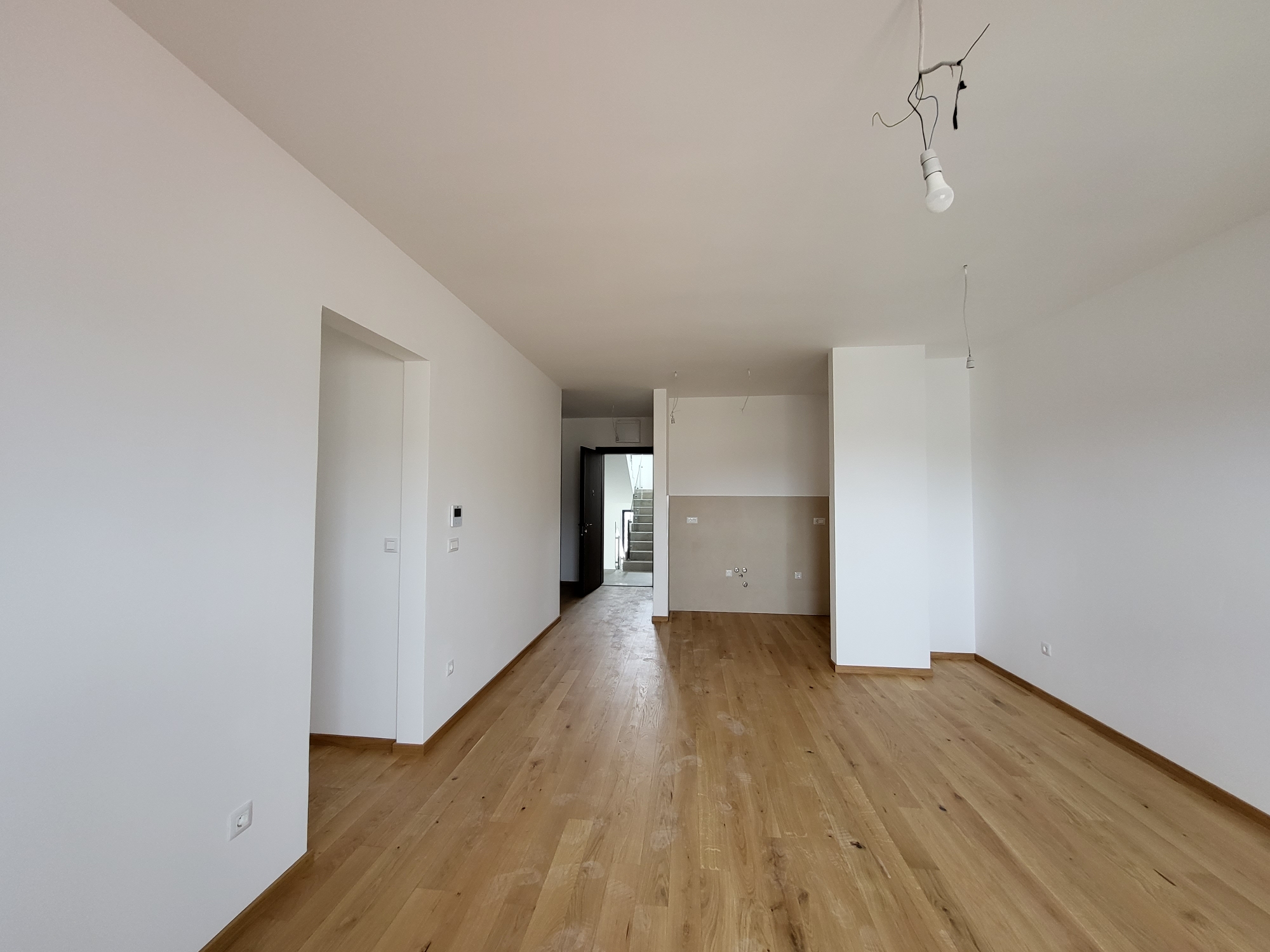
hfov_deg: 106.2
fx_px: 477
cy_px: 476
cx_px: 635
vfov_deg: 89.9
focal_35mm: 13
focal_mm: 1.74
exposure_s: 1/50
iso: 125
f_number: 2.2
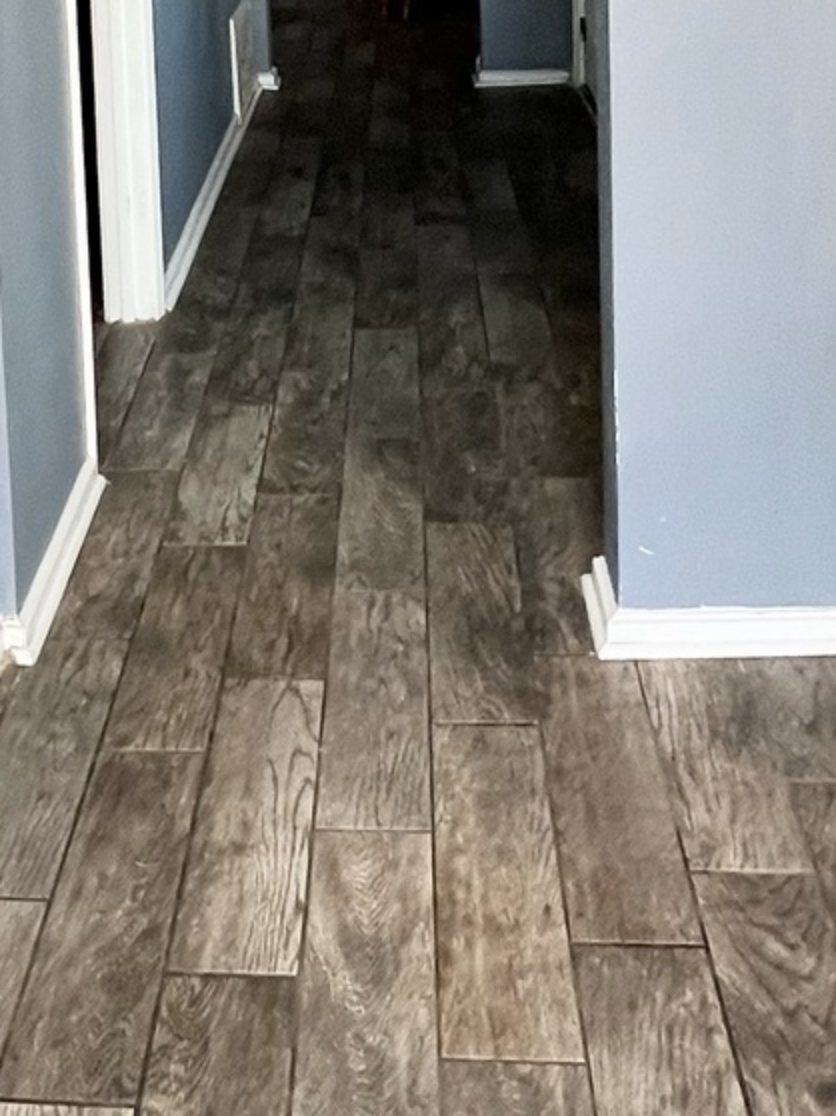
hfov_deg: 30.5
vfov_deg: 35.2
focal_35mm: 47
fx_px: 1515
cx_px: 238
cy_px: -86
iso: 200
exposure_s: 1/120
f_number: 1.8
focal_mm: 1.57
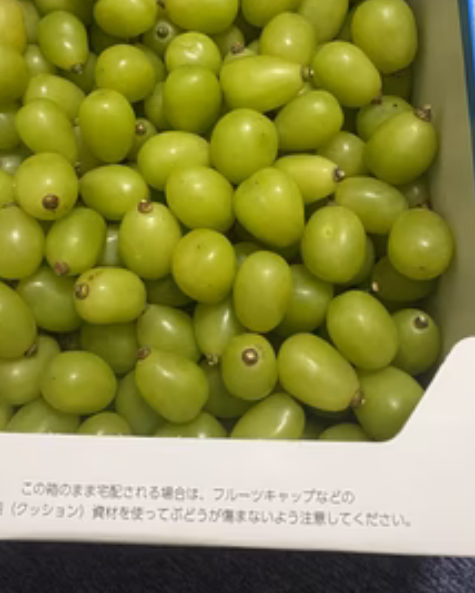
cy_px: 184
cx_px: 193
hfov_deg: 39.1
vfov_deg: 46.9
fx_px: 667
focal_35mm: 38
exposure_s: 1/50
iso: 400
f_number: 1.8
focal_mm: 4.25
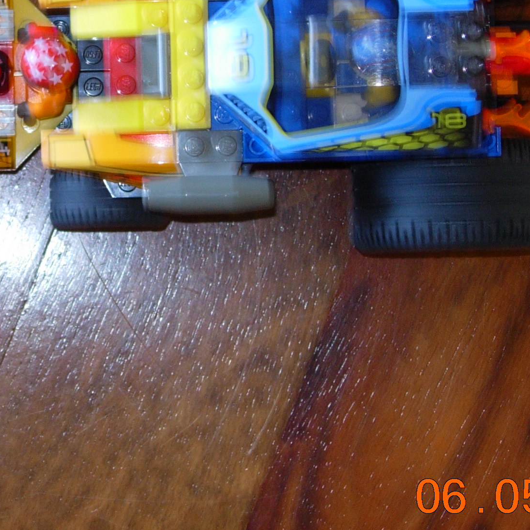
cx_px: 106
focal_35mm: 150
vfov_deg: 11.6
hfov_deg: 11.6
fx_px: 2598
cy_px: 127
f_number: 3.7
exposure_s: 1/3.2
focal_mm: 14.9
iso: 79
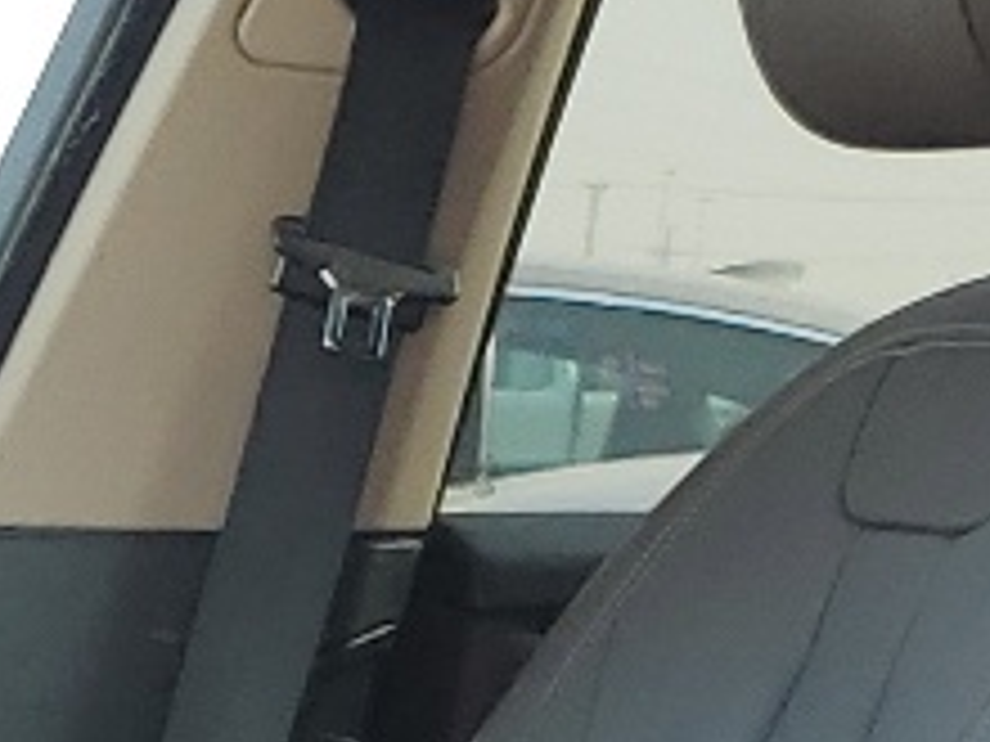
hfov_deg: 9.7
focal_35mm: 189
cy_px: 1803
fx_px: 5405
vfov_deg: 7.3
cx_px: -1053
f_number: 1.5
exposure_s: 1/417
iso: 50
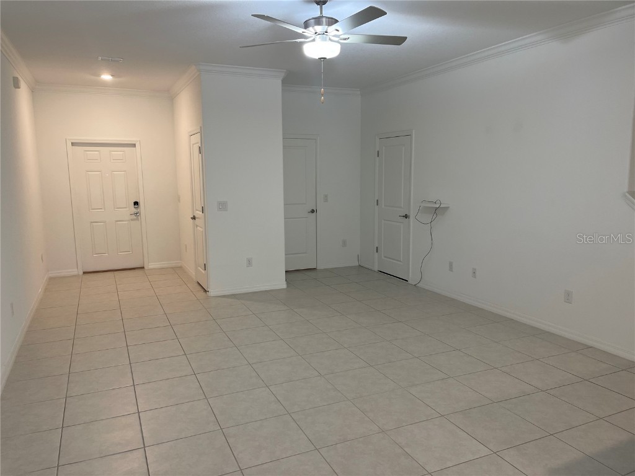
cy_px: 238
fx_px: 459
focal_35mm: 25
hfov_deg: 69.4
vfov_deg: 54.9
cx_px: 318
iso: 80
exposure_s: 1/60
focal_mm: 5.1
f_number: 1.6
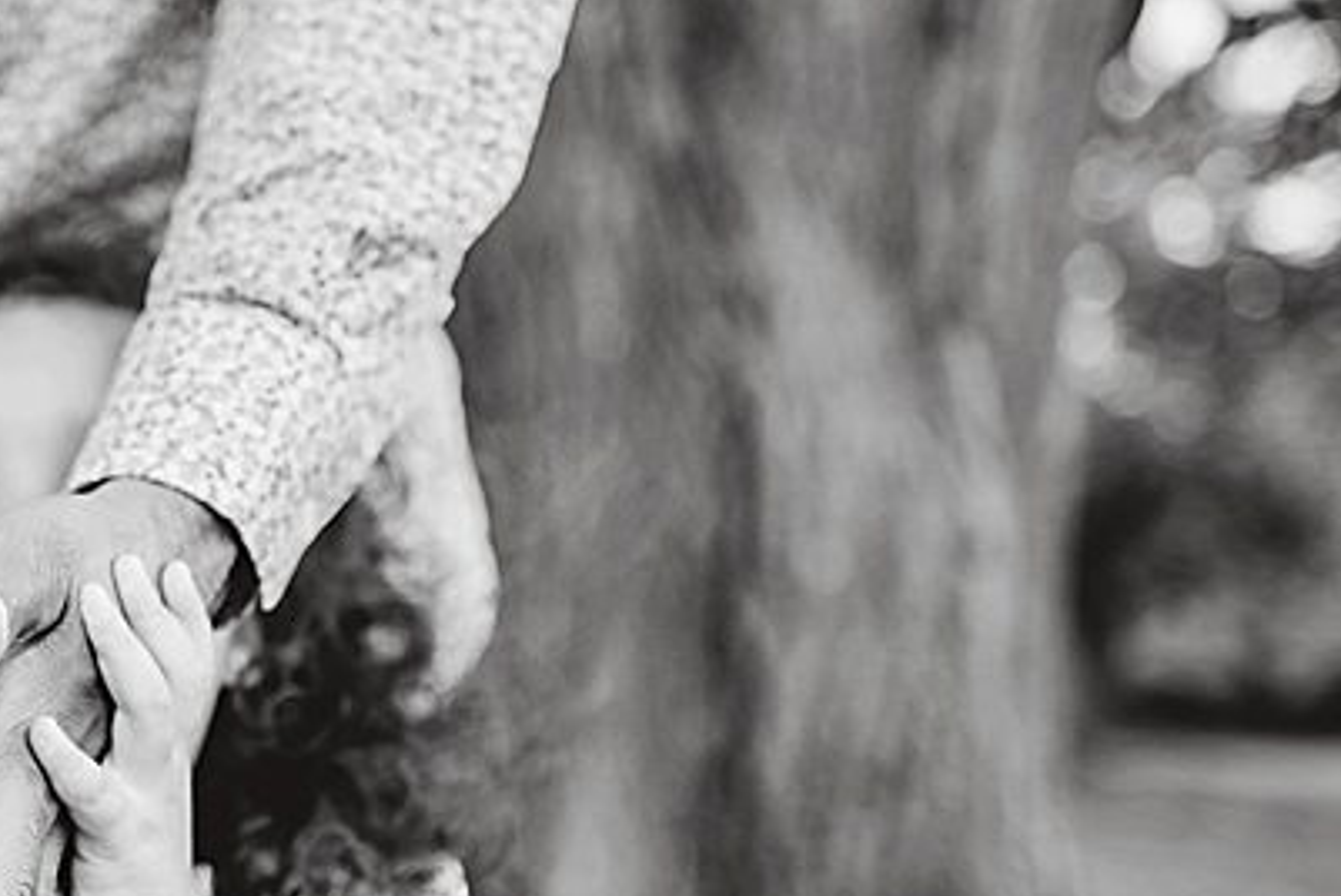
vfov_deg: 16.7
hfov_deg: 23.8
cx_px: 50
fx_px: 3057
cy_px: 496
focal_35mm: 82
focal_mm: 35
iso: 250
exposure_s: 1/1600
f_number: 1.8
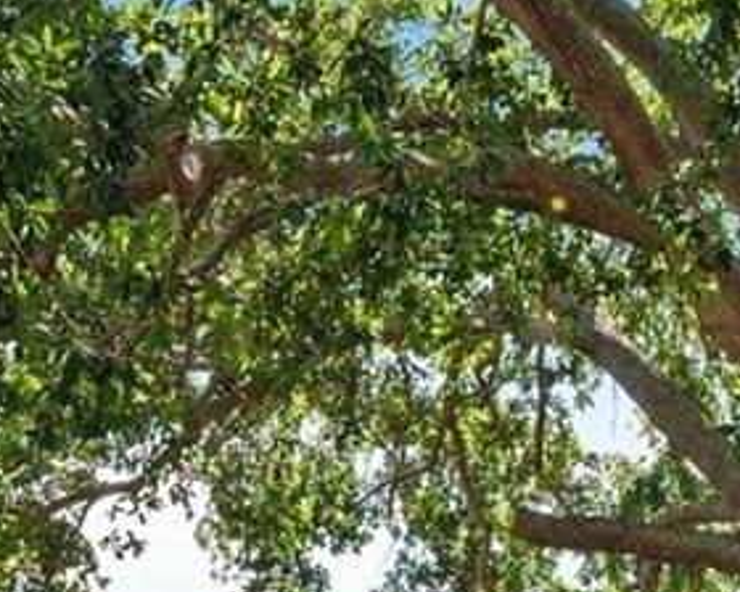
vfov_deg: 17.8
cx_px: 447
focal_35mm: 75
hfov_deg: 25.3
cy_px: 937
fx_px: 1643
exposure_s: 1/160
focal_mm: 14
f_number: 8
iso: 200
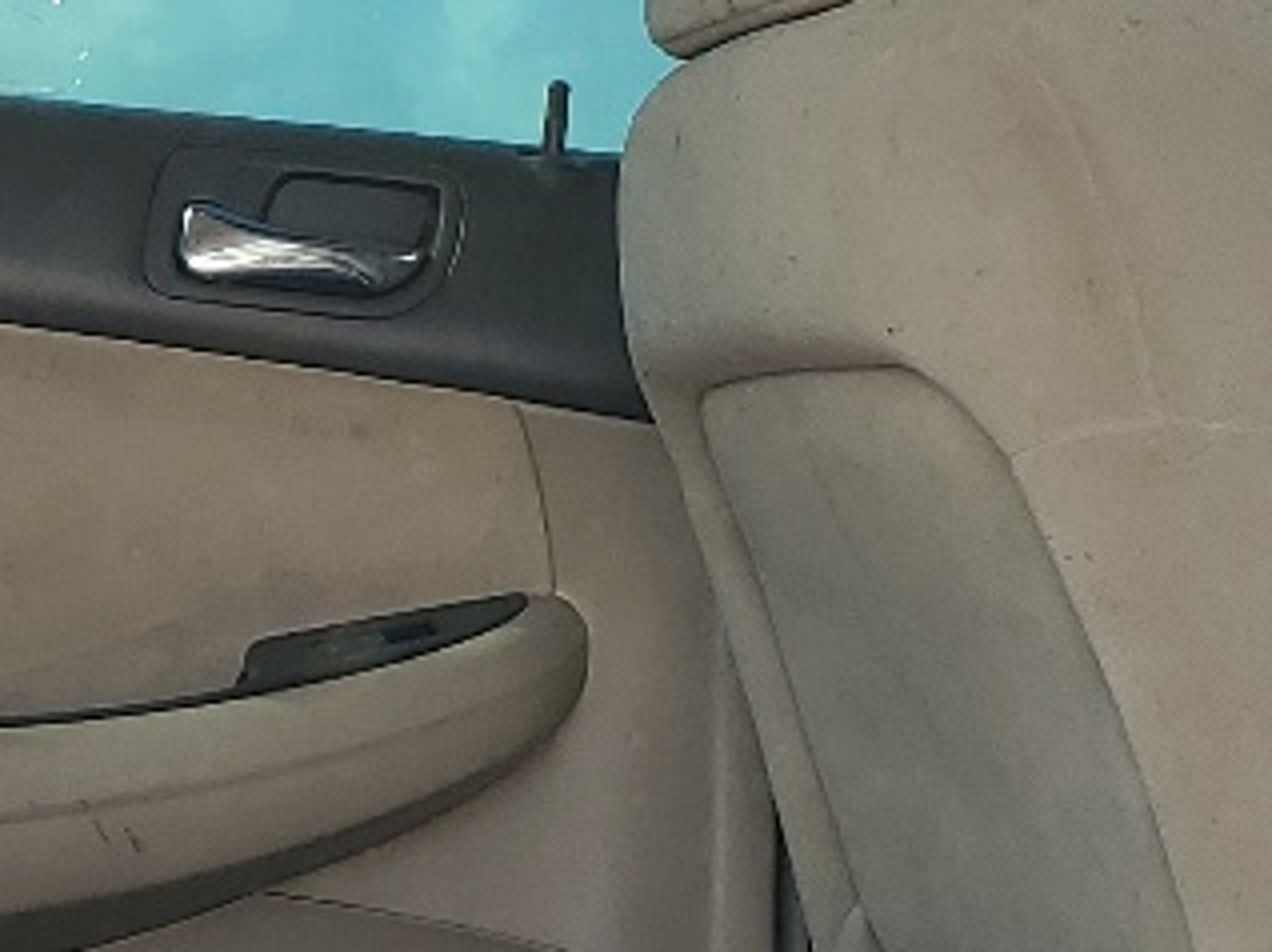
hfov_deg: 14.8
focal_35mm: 131
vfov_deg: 11.3
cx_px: -36
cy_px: 700
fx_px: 4810
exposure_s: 1/278
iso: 50
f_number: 1.5
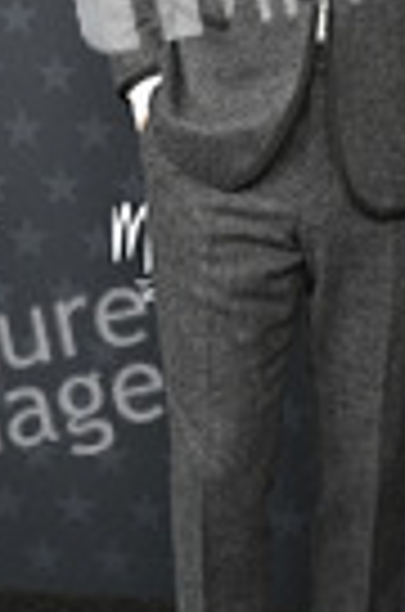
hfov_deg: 11.7
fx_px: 1950
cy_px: 171
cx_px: 423
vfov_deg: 17.8
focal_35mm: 115
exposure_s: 1/320
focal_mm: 39
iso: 1250
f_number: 5.6
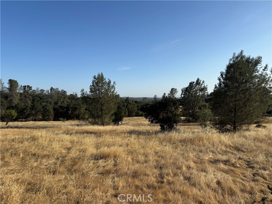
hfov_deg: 71.6
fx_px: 189
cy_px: 102
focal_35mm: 24
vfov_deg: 56.8
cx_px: 136
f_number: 1.78
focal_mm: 6.76
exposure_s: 1/4673
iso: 80
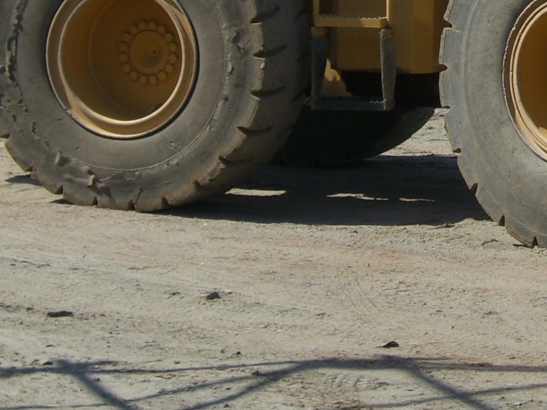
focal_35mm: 204
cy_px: -134
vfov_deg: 7.2
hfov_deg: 9.6
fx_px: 3224
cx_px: 608
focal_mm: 13.7
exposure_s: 1/500
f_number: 3.8
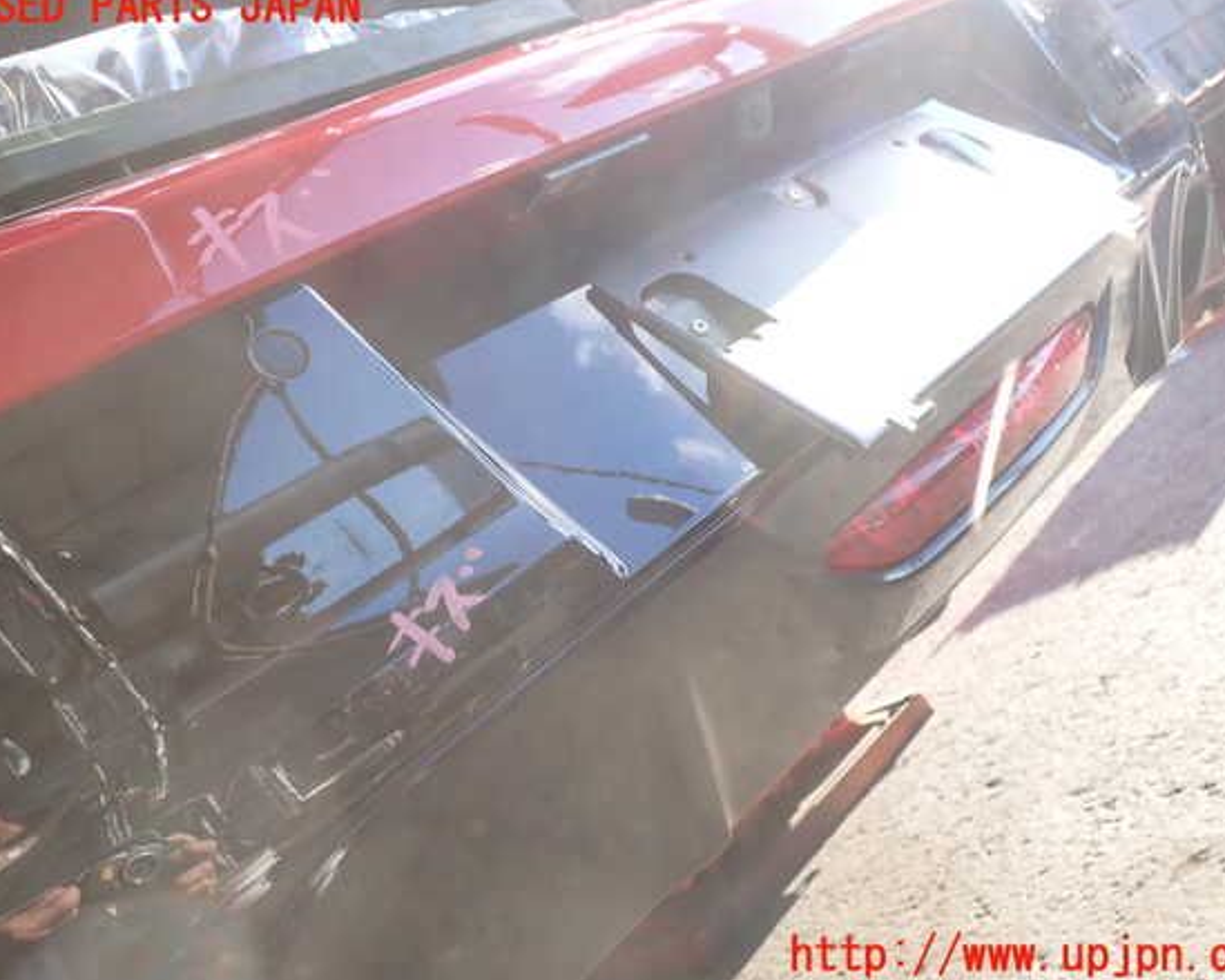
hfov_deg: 55.7
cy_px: 482
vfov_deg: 45.8
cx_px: 625
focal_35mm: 32
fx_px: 1160
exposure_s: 1/125
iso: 100
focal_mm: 5.4
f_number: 3.2
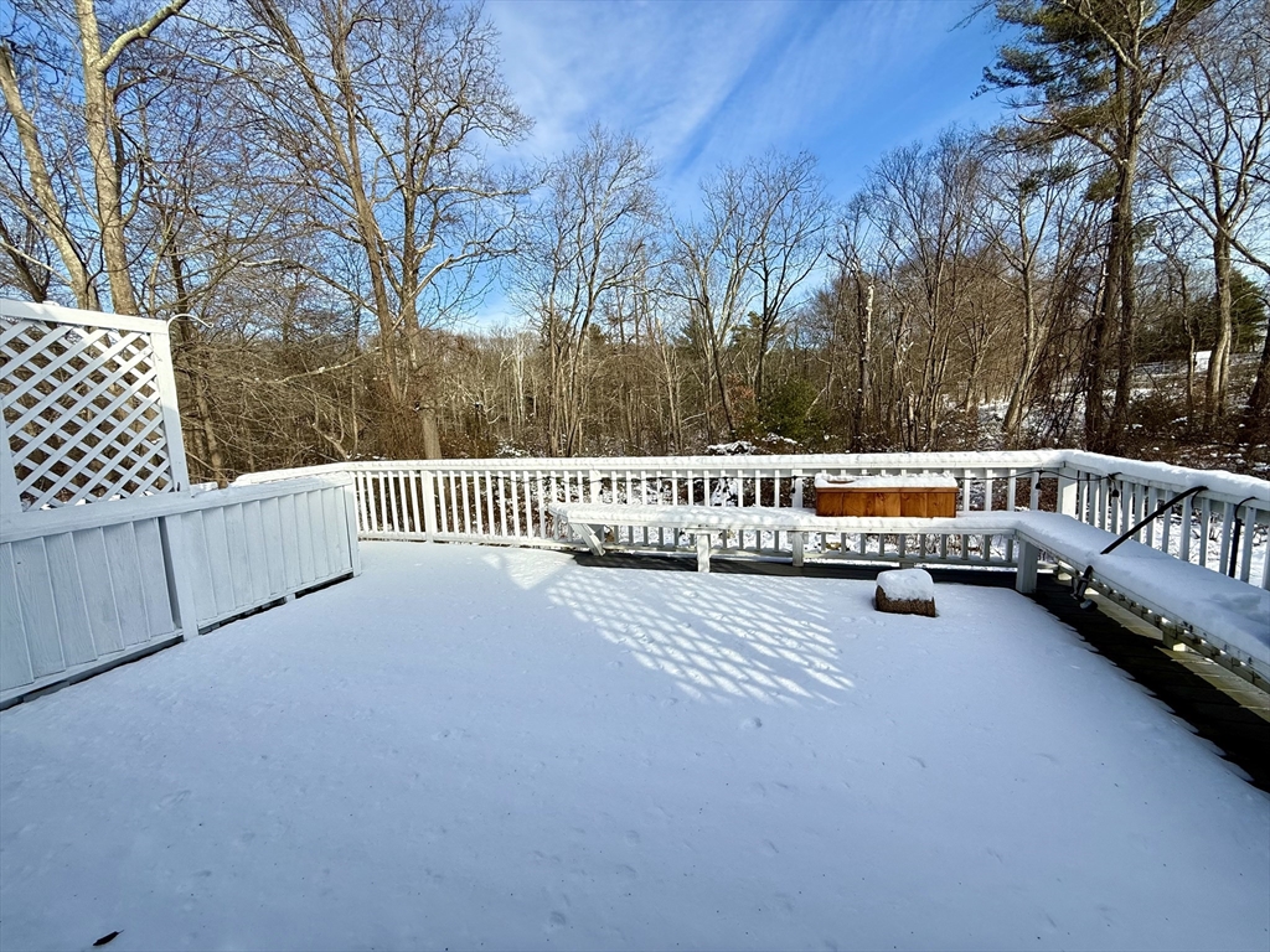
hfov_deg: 102.1
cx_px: 635
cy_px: 476
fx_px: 514
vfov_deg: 85.7
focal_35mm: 14
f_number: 2.2
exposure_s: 1/1339
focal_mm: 2.22
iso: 50
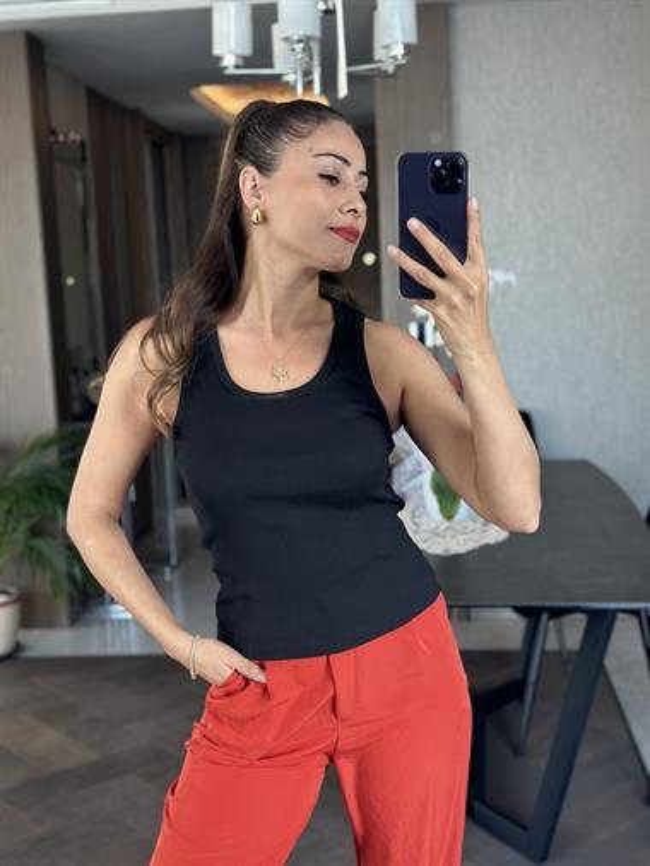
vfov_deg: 39.6
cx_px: 325
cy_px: 433
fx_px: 1201
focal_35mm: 48
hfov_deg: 30.3
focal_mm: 6.86
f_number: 1.78
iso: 160
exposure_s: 1/60
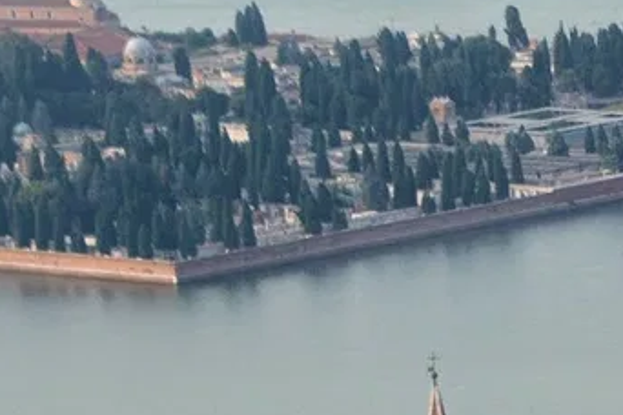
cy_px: 933
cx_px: 902
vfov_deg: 2.4
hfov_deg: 3.7
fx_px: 9725
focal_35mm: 562
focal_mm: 120
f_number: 5.6
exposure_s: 1/1000
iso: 400
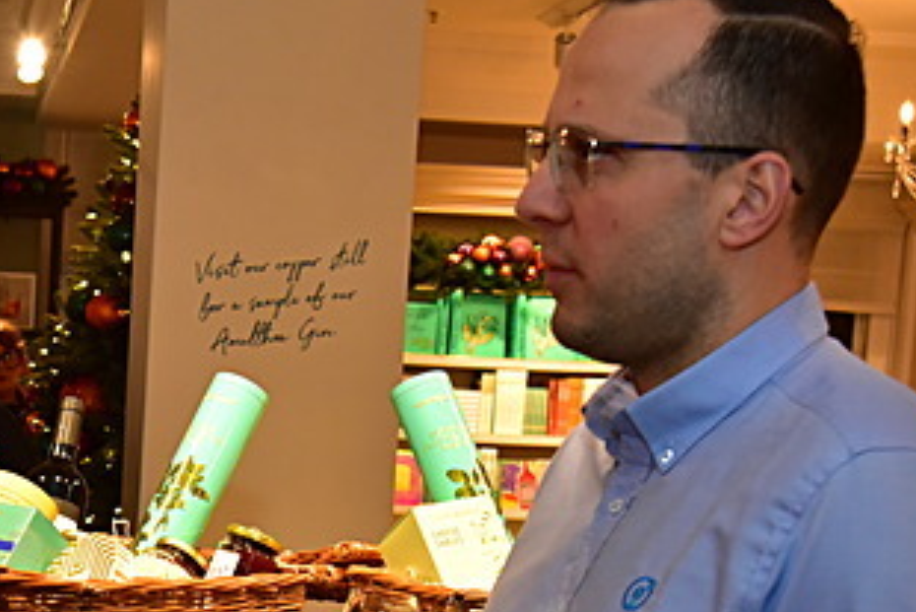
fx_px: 2495
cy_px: 699
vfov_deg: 13.6
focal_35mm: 98
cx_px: 56
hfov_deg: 20.3
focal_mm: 38
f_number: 6.3
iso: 1600
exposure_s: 1/50
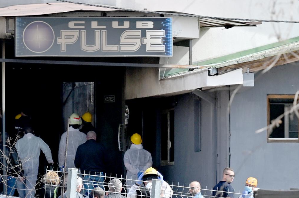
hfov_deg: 10.8
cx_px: 93
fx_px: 1583
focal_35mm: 191
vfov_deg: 7.2
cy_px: 84
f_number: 6.3
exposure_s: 1/640
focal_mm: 120
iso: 200
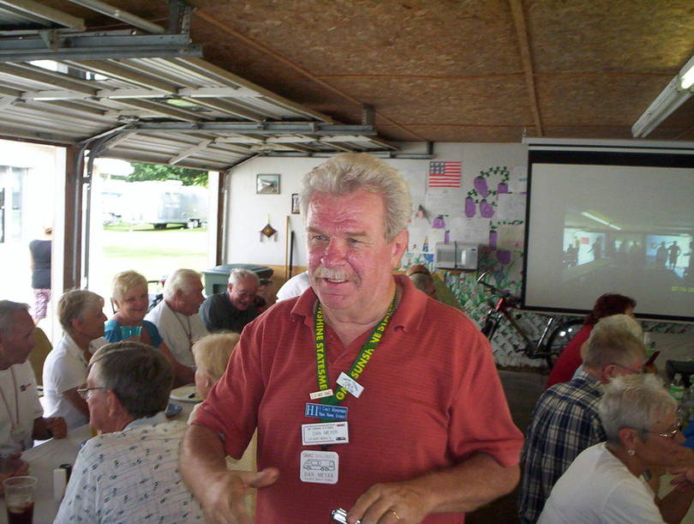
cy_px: 262
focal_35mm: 38
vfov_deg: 37.8
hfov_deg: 48.9
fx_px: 763
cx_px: 347
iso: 140
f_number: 4.5
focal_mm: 4.99
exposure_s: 1/60
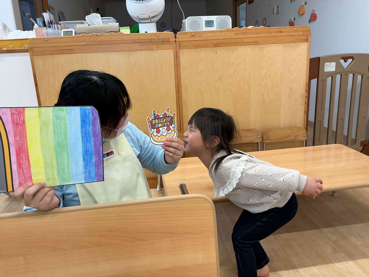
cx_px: 184
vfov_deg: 48.2
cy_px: 138
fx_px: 309
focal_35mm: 29
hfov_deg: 61.7
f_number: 1.8
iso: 50
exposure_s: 1/100
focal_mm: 3
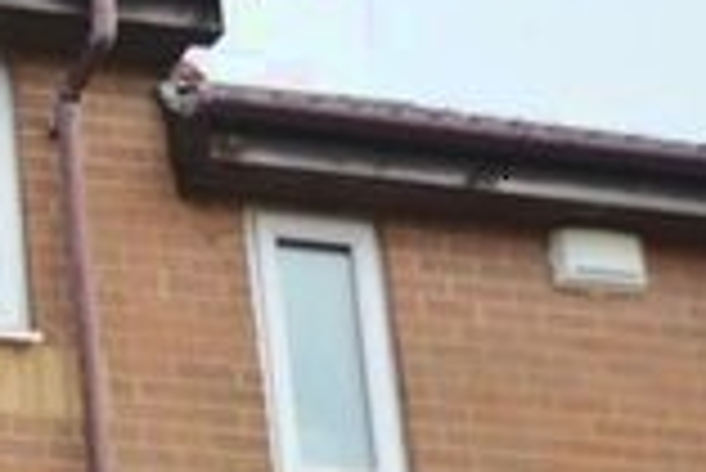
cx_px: -571
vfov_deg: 13.0
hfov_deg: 16.8
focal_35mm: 100
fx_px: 1967
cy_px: 701
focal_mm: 15
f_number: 4
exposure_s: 1/200
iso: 100
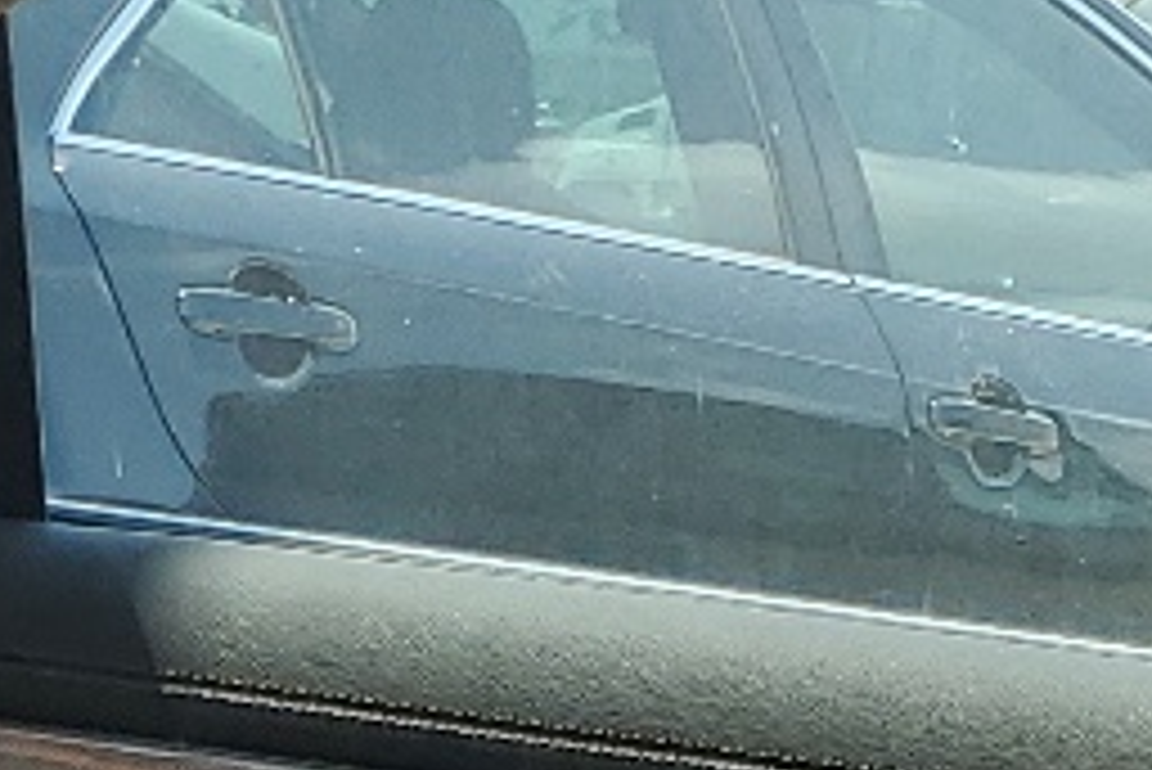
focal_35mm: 169
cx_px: 801
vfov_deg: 7.0
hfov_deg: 12.1
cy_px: 2616
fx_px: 5411
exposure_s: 1/714
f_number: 1.5
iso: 50
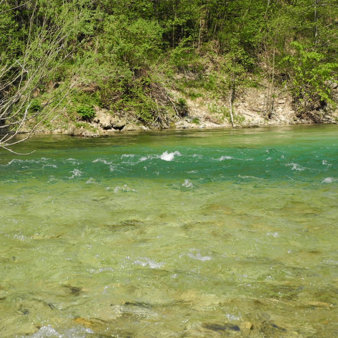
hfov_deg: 23.6
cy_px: 170
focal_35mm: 73
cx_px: 133
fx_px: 806
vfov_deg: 23.7
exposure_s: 1/579
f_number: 3.5
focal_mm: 13
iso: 100
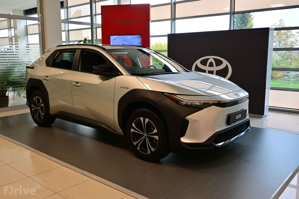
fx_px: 274
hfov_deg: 57.2
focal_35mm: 33
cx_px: 150
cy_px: 100
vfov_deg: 40.0
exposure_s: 1/160
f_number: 4
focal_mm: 22
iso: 640
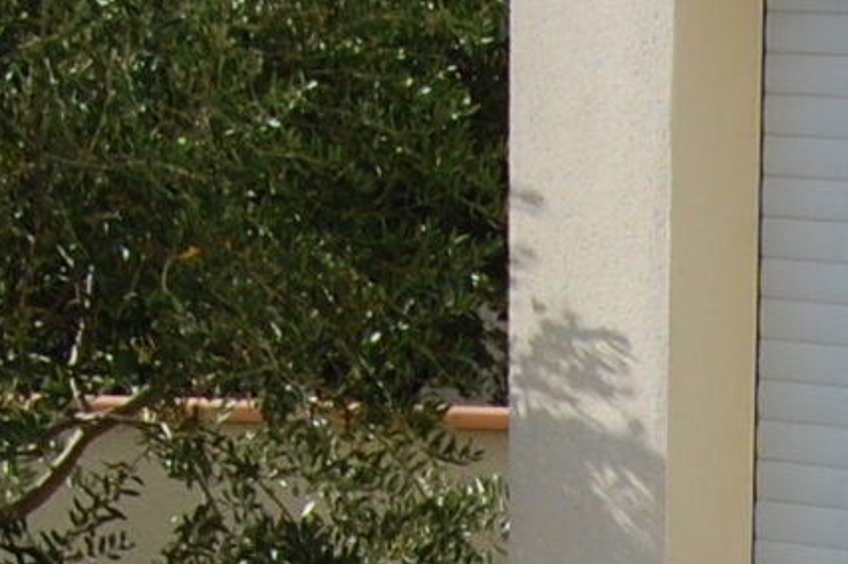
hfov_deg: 8.4
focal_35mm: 234
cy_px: 1565
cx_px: 1595
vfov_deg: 5.6
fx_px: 5508
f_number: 9
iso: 200
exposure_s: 1/320
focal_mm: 26
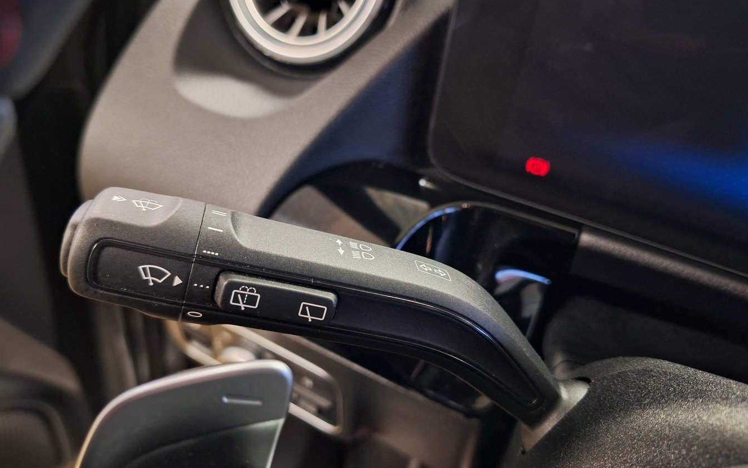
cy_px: 234
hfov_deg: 70.4
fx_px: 530
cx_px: 373
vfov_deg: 47.6
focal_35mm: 26
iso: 500
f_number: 1.8
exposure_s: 1/20
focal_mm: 5.54
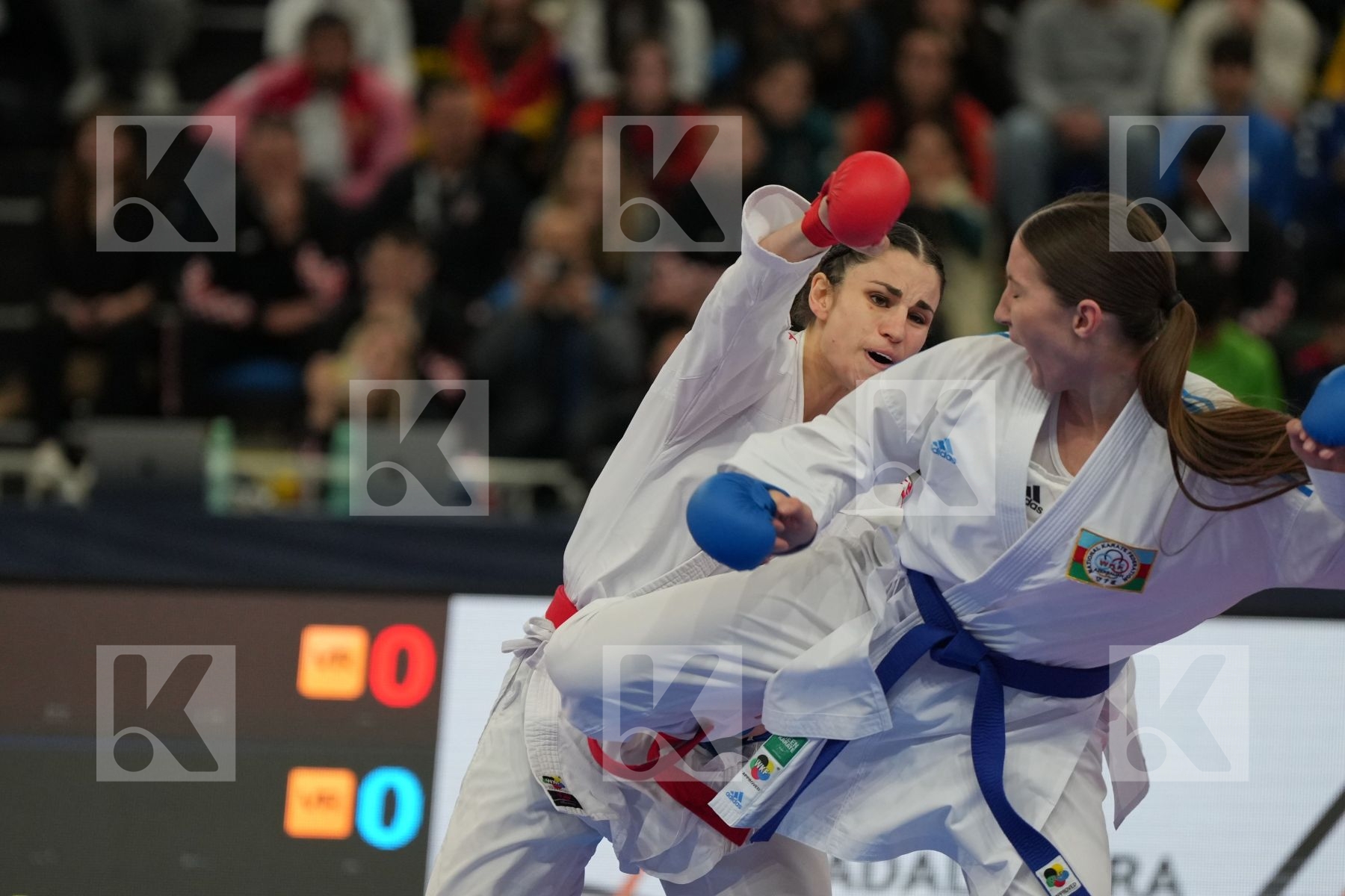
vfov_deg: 5.1
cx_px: 672
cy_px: 448
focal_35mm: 270
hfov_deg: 7.6
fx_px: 10087
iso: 1600
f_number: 2.8
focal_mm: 180
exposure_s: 1/1000
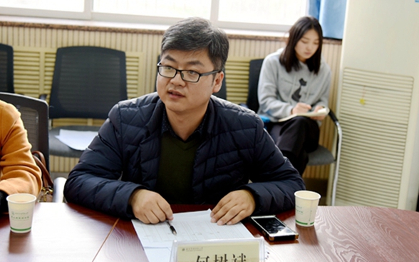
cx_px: 210
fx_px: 594
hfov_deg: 38.9
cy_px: 138
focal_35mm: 52
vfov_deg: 24.8
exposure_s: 1/40
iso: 320
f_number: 4
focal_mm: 50
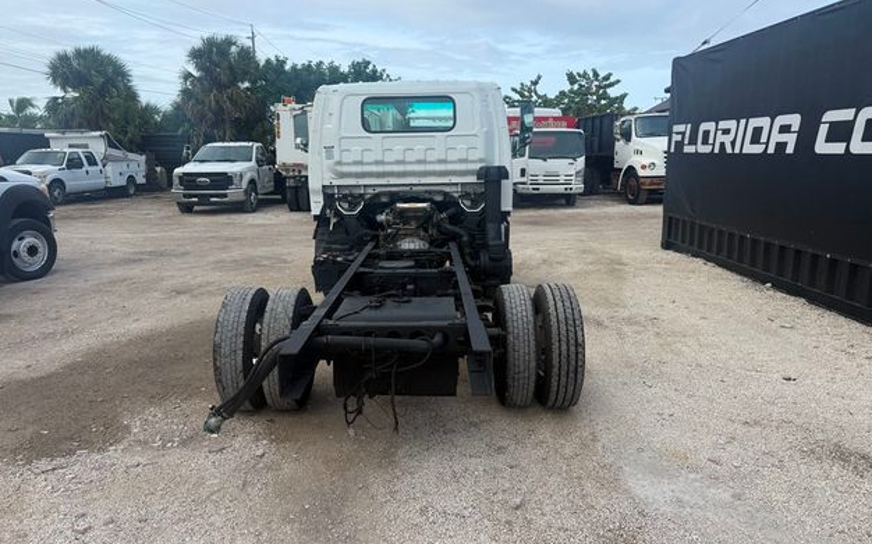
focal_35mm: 26
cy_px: 273
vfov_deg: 47.6
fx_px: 618
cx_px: 435
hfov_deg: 70.4
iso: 80
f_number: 1.78
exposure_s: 1/2370
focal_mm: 6.76
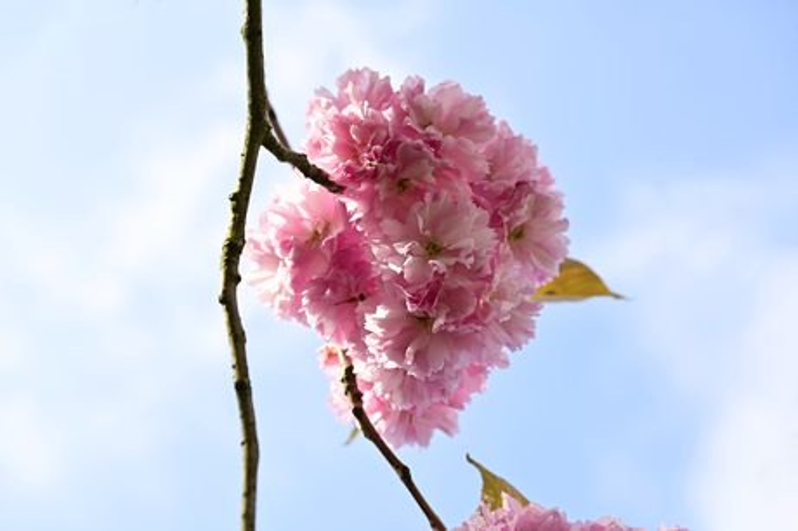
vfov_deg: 22.6
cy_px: 266
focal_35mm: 60
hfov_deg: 33.4
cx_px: 399
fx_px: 1329
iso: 100
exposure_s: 1/200
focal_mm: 60
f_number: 5.6
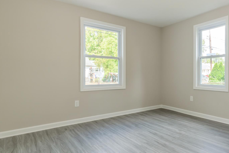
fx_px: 153
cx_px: 158
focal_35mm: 24
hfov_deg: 70.9
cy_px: 74
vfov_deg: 53.1
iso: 200
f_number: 11
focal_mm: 16
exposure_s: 1/10
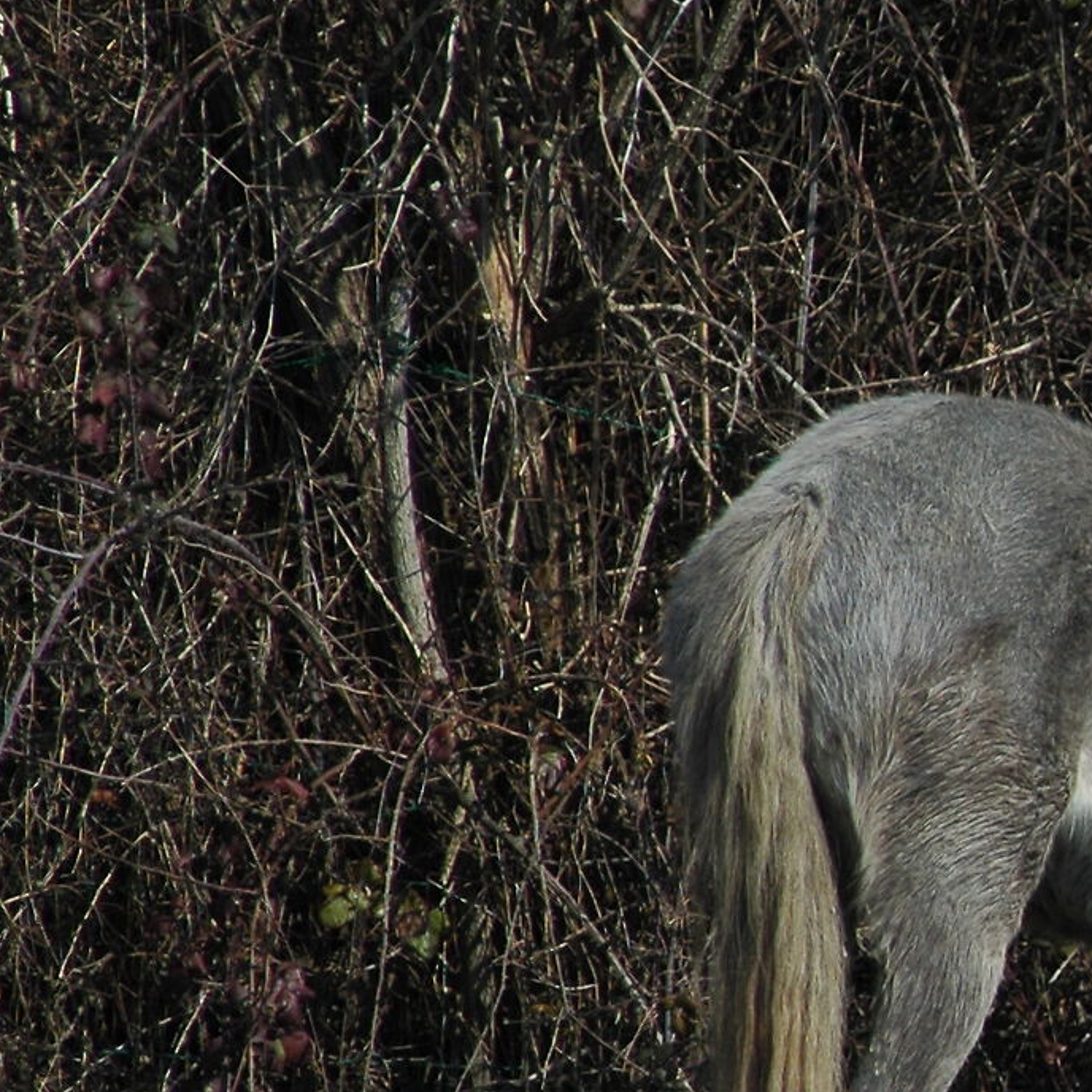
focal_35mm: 1111
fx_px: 39652
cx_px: 1833
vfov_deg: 1.6
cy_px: 773
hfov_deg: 1.6
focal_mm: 250
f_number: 8
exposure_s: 1/750
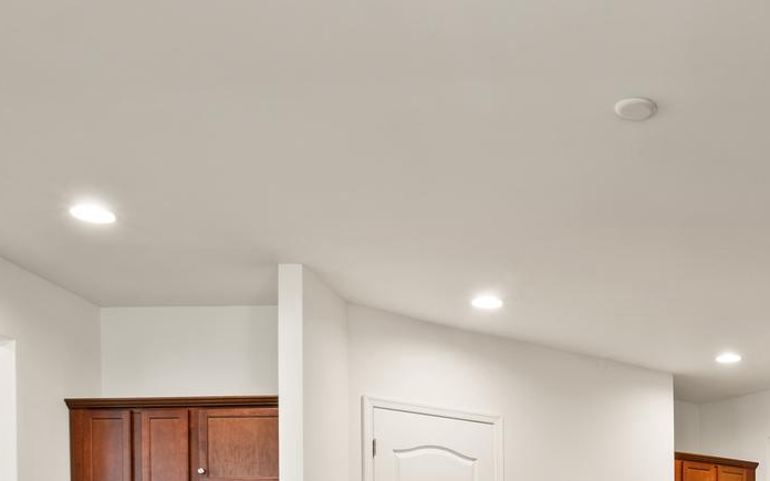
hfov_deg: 41.1
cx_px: 685
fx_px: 944
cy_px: 611
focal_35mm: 45
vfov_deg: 25.1
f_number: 8
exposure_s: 4
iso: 100
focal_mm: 10
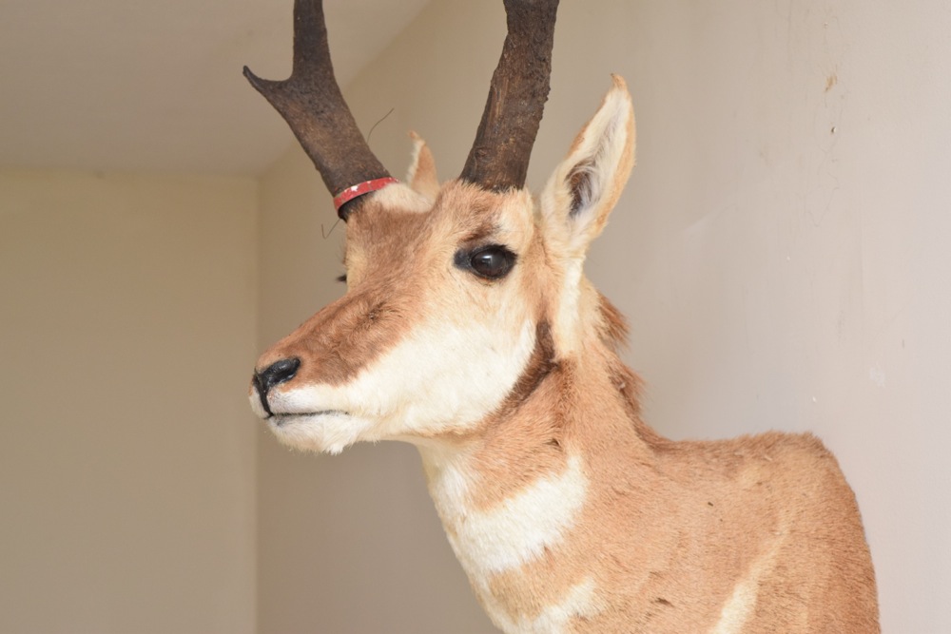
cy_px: 317
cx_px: 476
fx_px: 2180
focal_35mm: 82
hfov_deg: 24.6
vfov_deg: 16.6
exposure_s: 1/100
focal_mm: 55
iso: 800
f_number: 5.6
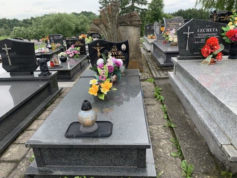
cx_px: 118
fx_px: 178
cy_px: 89
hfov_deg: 67.3
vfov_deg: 53.1
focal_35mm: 26
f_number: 1.8
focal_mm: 4.25
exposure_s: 1/627
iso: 25
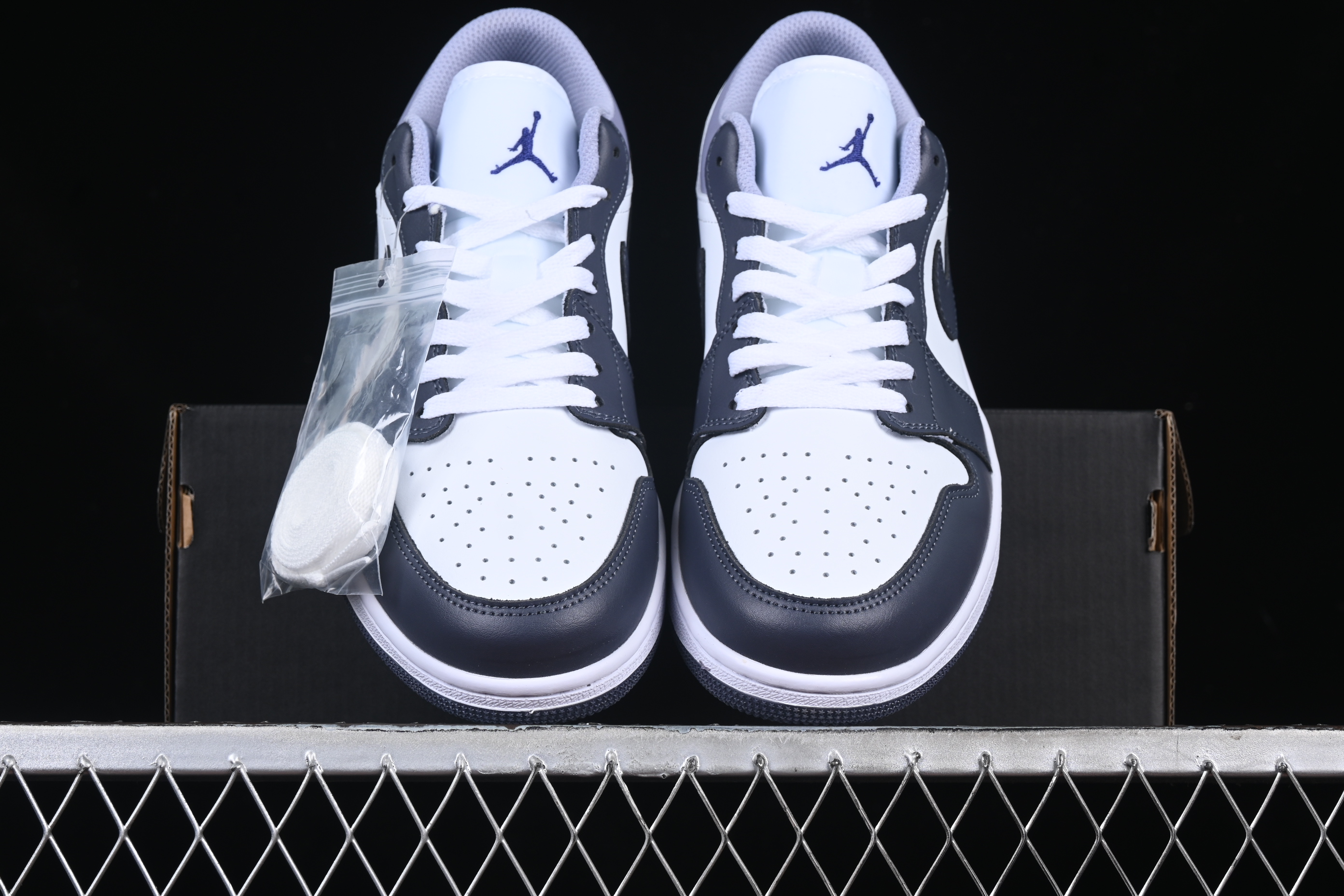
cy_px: 448
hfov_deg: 27.0
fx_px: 2800
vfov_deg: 18.2
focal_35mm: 75
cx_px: 672
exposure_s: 1/80
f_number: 8
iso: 160
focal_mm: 50
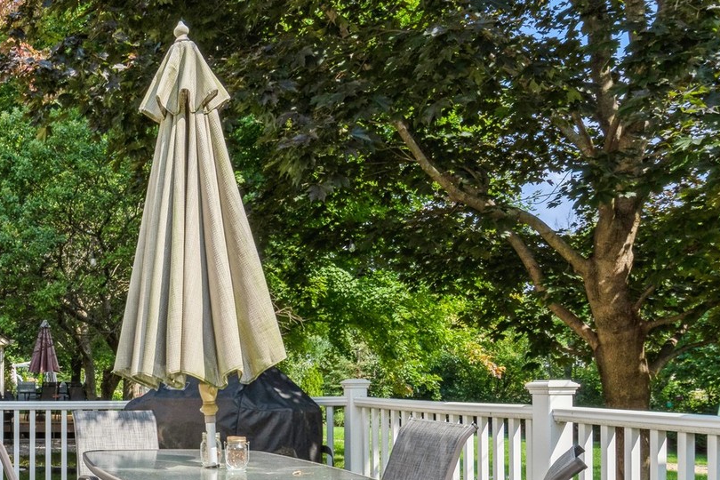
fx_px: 780
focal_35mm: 39
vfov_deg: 32.9
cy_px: 409
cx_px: 38
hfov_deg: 44.0
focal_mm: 13
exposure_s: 1/640
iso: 250
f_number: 8
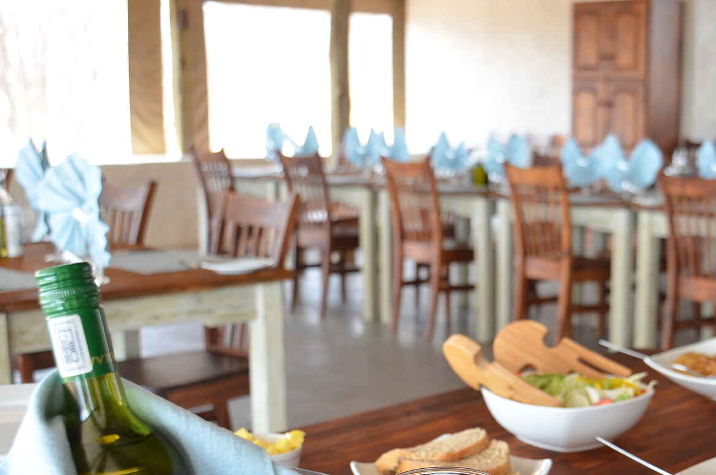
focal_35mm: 62
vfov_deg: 21.7
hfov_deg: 32.1
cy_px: 359
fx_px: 1227
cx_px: 511
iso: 100
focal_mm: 25
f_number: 4
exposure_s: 1/13
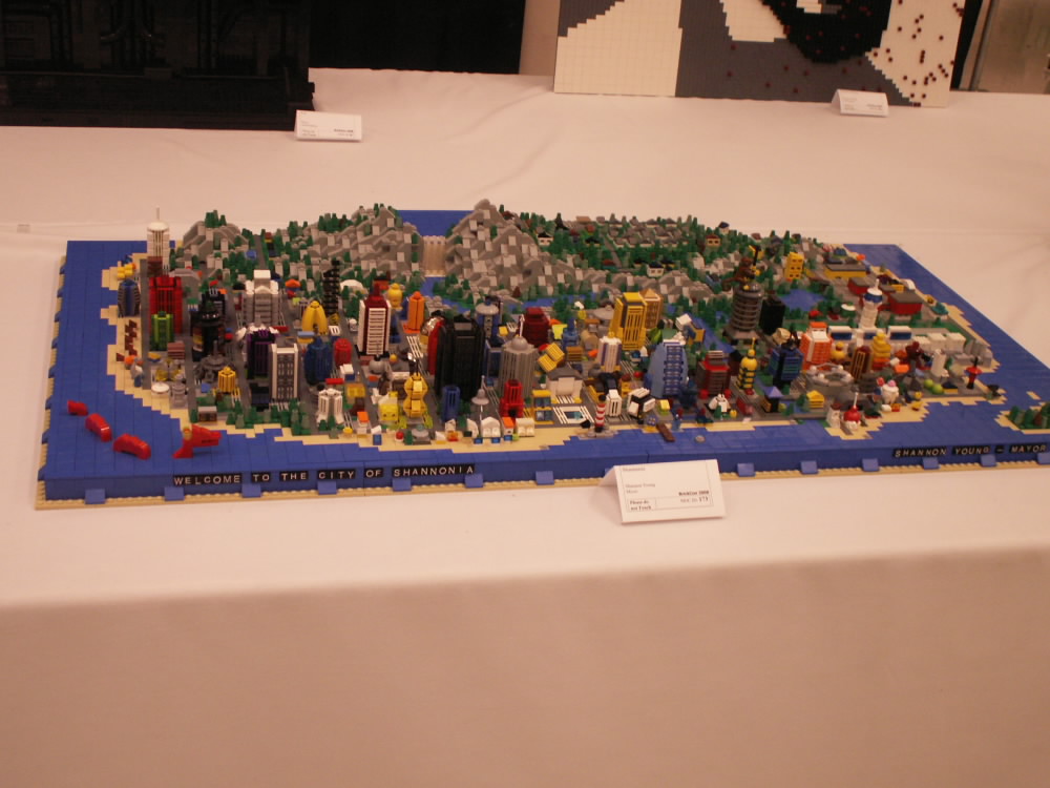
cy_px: 394
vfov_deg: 31.5
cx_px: 525
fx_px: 1395
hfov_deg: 41.2
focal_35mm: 46
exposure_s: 1/13
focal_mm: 7.6
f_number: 3.2
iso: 160
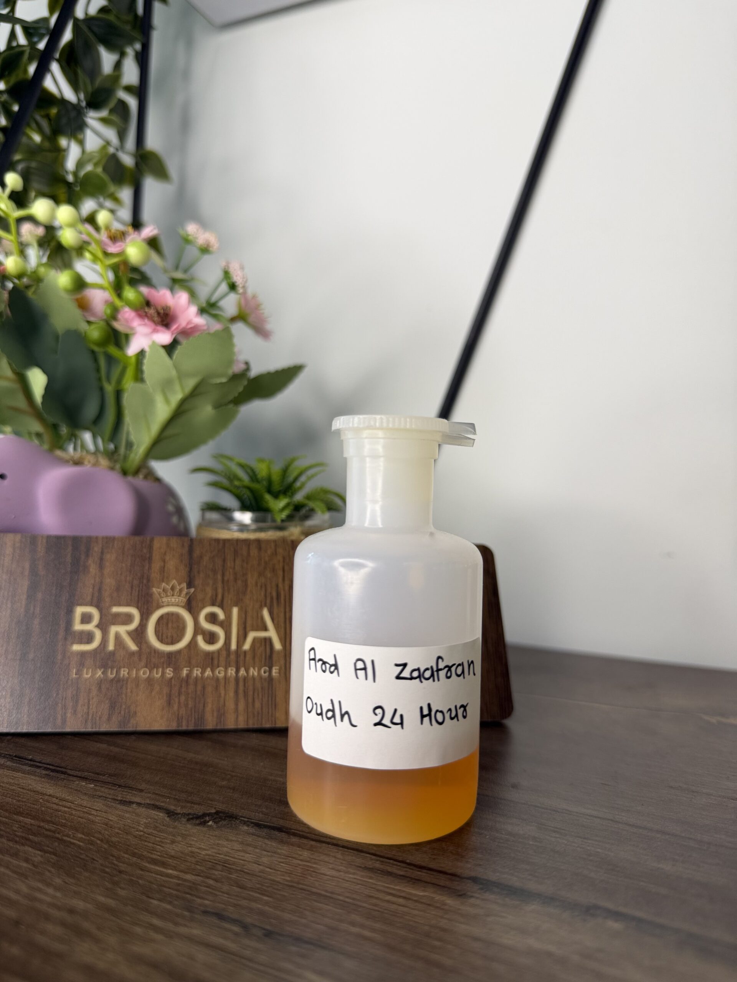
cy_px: 491
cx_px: 368
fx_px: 681
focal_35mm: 24
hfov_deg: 56.8
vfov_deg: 71.6
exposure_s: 1/121
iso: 50
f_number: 1.78
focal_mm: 6.76
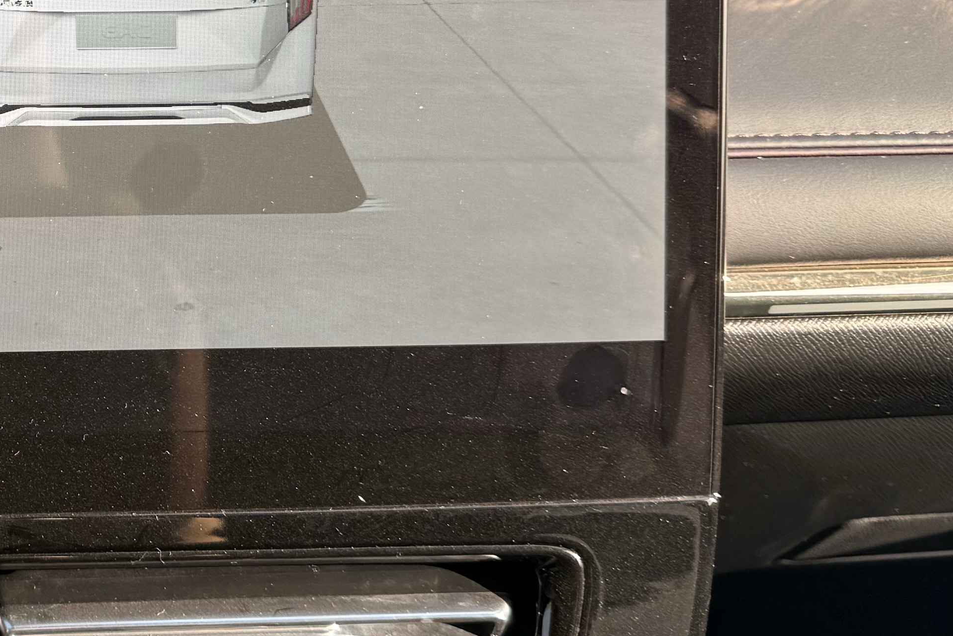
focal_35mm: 74
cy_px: -33
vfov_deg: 17.9
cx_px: -204
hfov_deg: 24.6
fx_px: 1959
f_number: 1.78
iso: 80
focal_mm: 6.76
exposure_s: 1/262
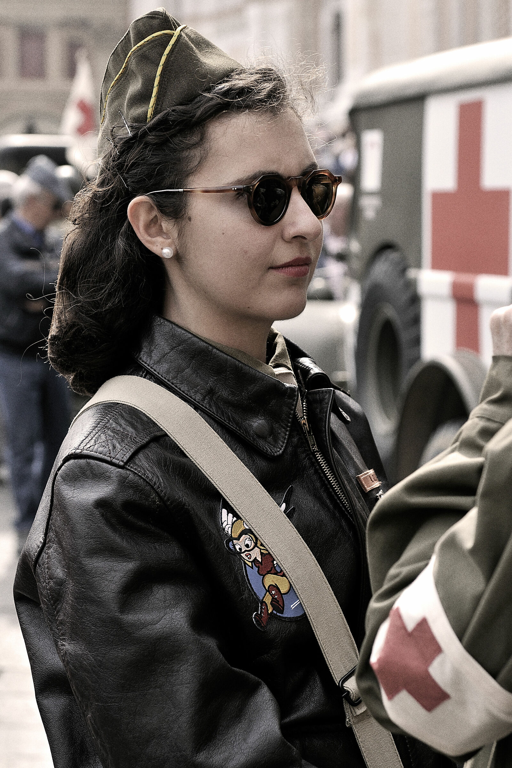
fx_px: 2240
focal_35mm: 105
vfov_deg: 19.5
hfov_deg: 13.0
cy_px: 384
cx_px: 256
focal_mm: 70
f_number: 5.6
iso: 200
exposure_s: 1/400
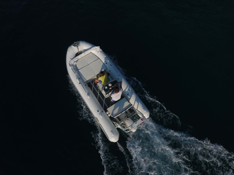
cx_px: 117
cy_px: 88
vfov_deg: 66.0
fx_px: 135
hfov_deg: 81.7
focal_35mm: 20
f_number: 2.8
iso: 400
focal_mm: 3.61
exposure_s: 1/8000
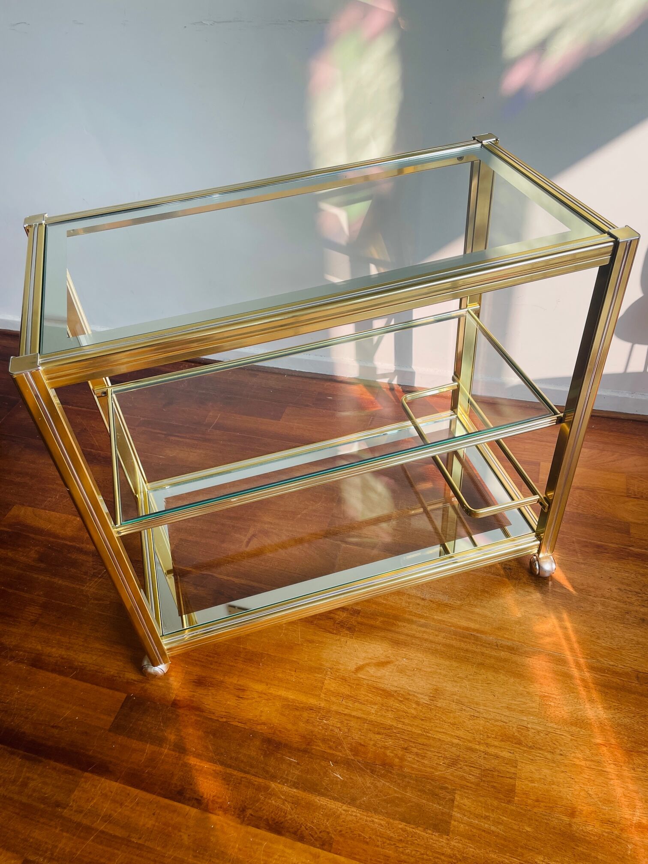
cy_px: 432
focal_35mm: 26
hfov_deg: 53.1
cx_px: 324
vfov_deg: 67.3
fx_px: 649
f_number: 1.6
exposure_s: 1/197
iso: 32
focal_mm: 4.2
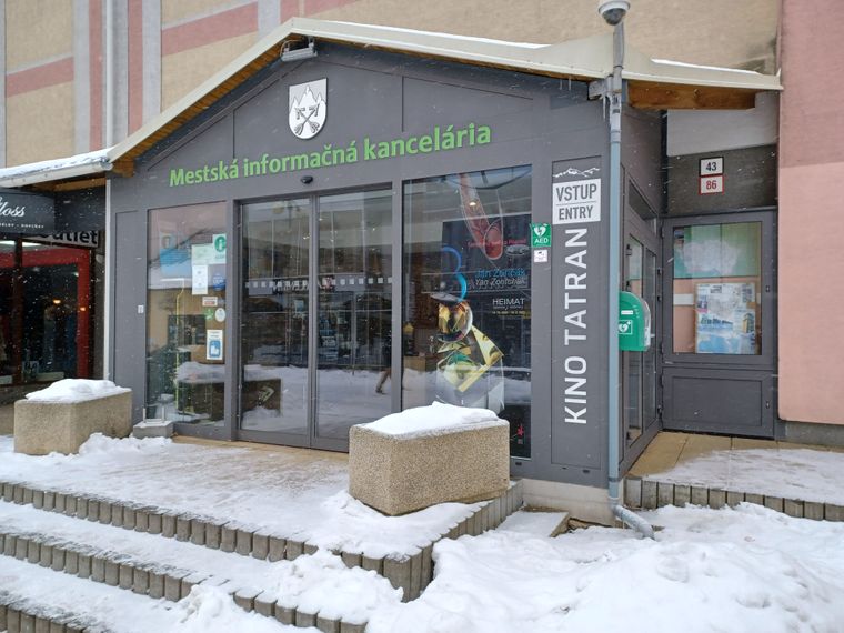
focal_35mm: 25
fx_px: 610
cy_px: 316
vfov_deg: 54.9
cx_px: 422
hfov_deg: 69.4
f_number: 1.8
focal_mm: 4.6
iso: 32
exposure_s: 1/108
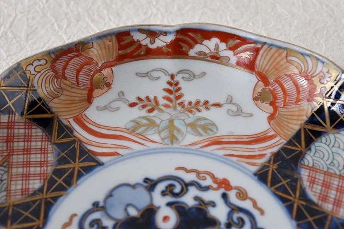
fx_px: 788
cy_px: 114
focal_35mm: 82
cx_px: 172
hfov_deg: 24.6
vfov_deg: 16.5
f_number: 5.6
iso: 800
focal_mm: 55
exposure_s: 1/40
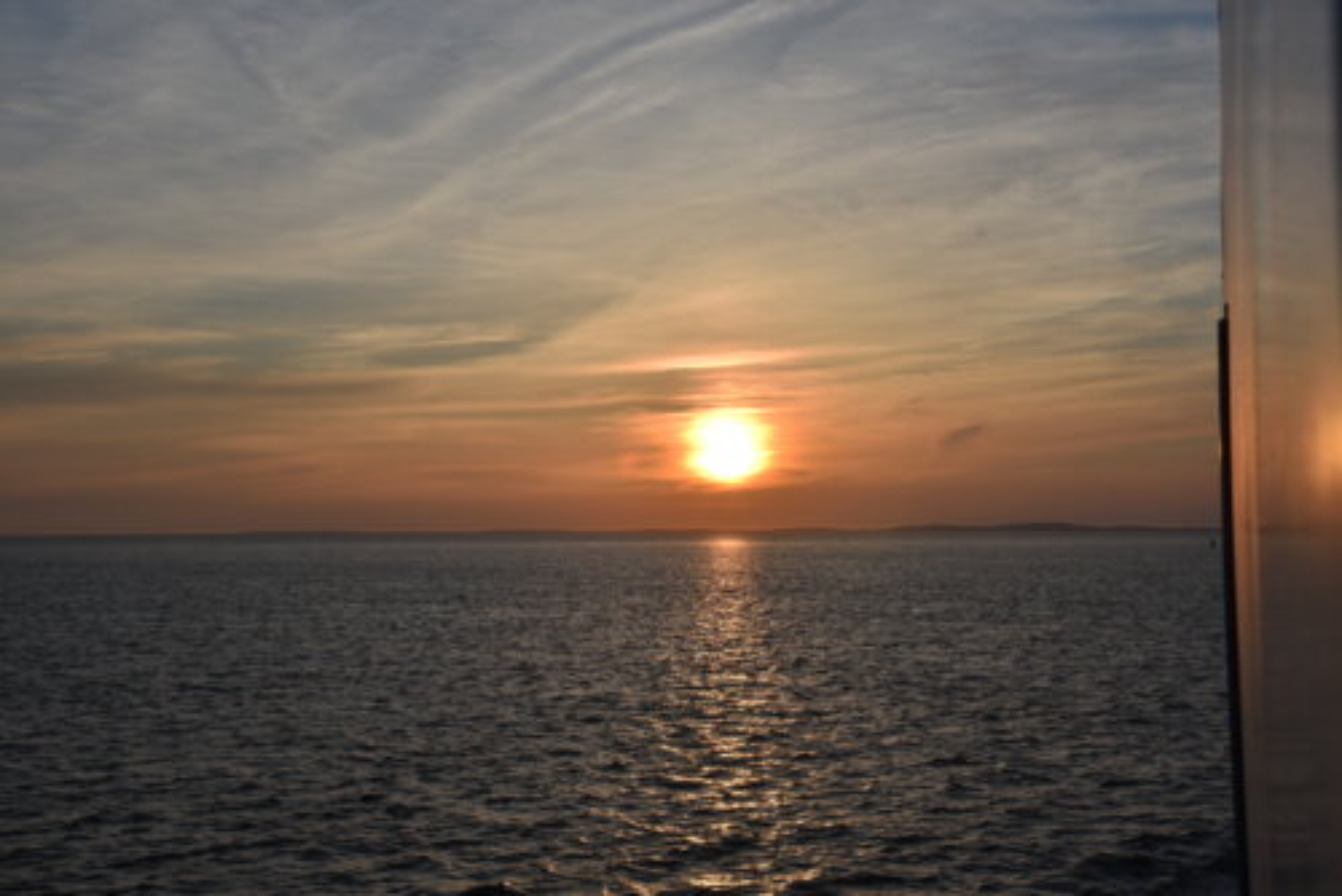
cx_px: 671
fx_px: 1790
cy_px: 448
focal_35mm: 48
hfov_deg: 41.1
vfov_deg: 28.1
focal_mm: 48
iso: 50
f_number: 9
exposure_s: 1/320
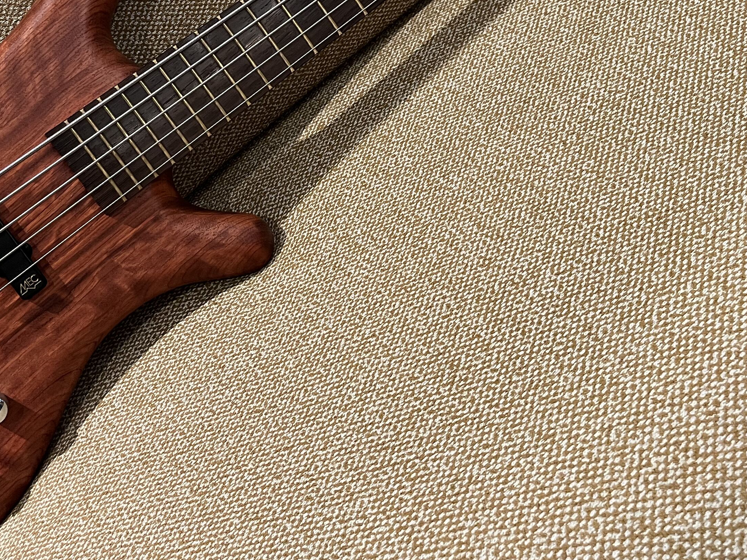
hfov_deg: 39.5
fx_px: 1036
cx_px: 293
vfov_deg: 29.4
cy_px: 90
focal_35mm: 48
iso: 250
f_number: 1.6
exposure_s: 1/50
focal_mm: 5.1
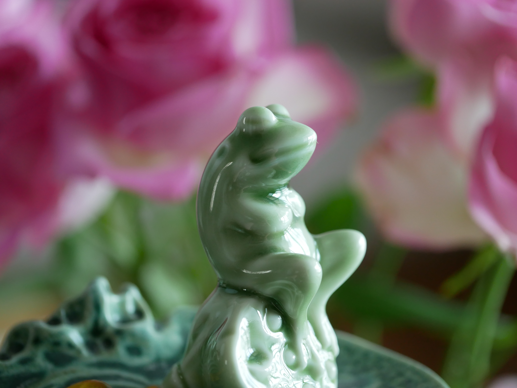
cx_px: 258
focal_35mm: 90
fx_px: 1345
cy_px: 194
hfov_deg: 21.8
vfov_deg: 16.4
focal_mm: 45
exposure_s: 1/100
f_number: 2.8
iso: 640
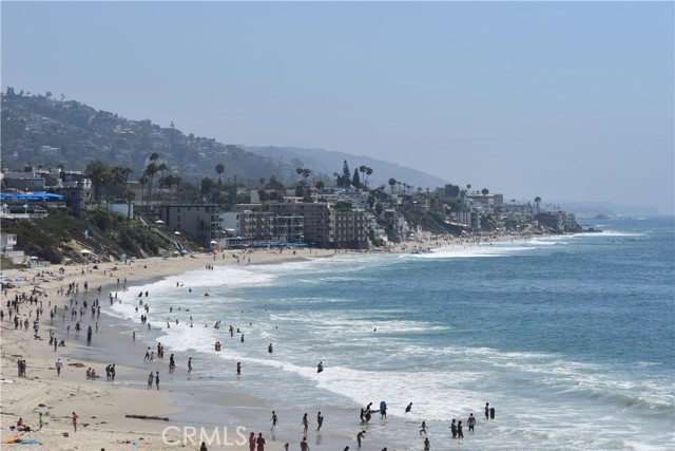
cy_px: 226
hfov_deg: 18.9
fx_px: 2025
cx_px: 338
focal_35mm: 108
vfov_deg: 12.7
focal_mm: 72
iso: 100
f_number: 9
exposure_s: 1/640
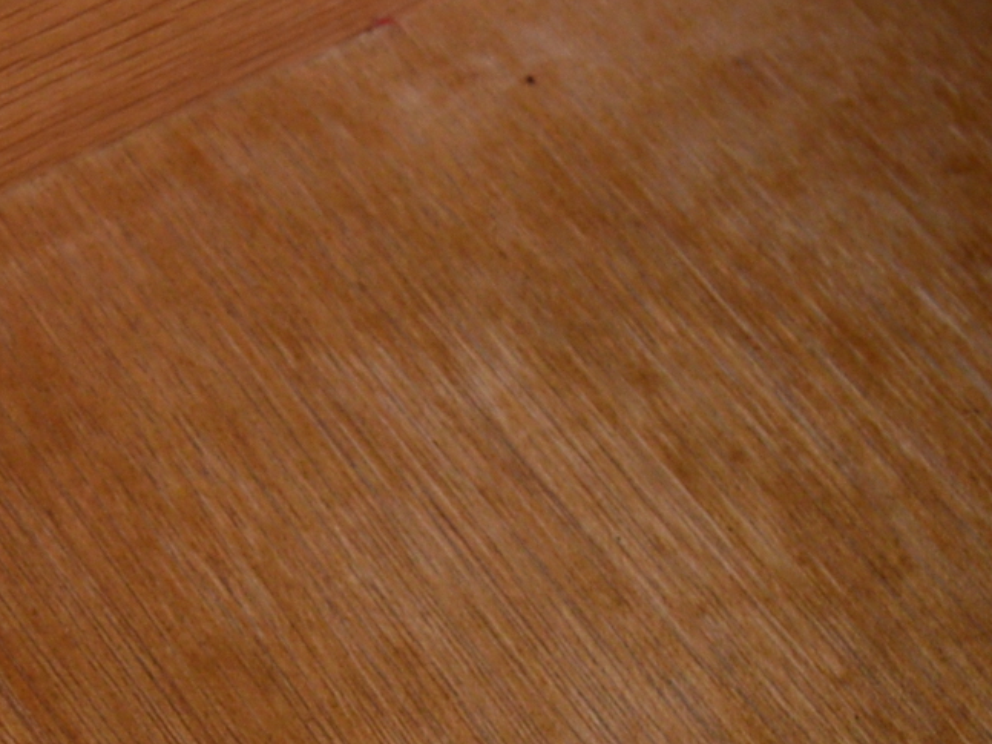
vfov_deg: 11.4
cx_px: 209
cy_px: 905
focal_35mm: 127
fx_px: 3645
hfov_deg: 15.4
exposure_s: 1/200
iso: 200
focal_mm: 19
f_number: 3.5
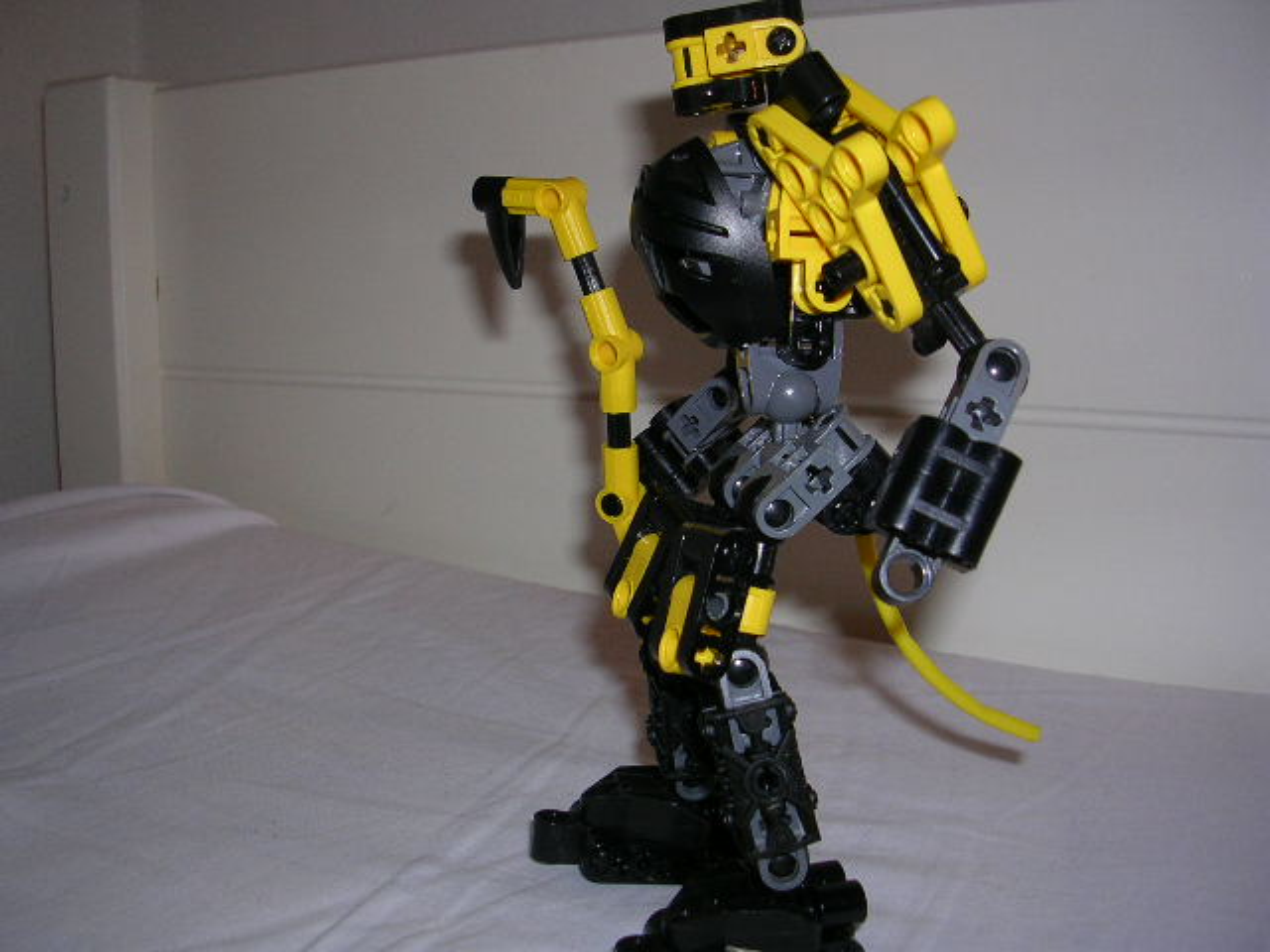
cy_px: 476
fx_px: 1394
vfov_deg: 37.7
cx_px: 635
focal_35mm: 38
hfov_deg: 49.0
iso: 50
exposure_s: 1/60.1
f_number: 2.8
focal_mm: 5.8
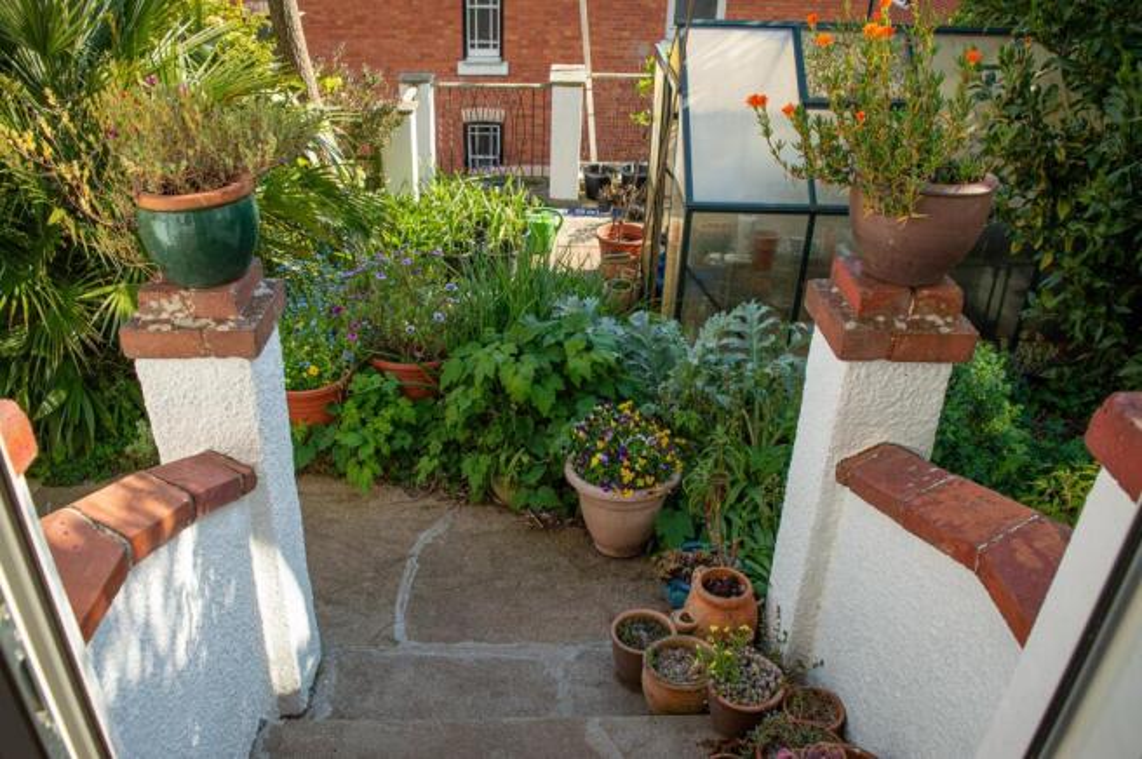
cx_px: 571
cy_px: 380
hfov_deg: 67.4
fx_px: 856
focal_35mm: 27
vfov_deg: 47.8
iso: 100
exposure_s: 1/160
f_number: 6.3
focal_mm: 18
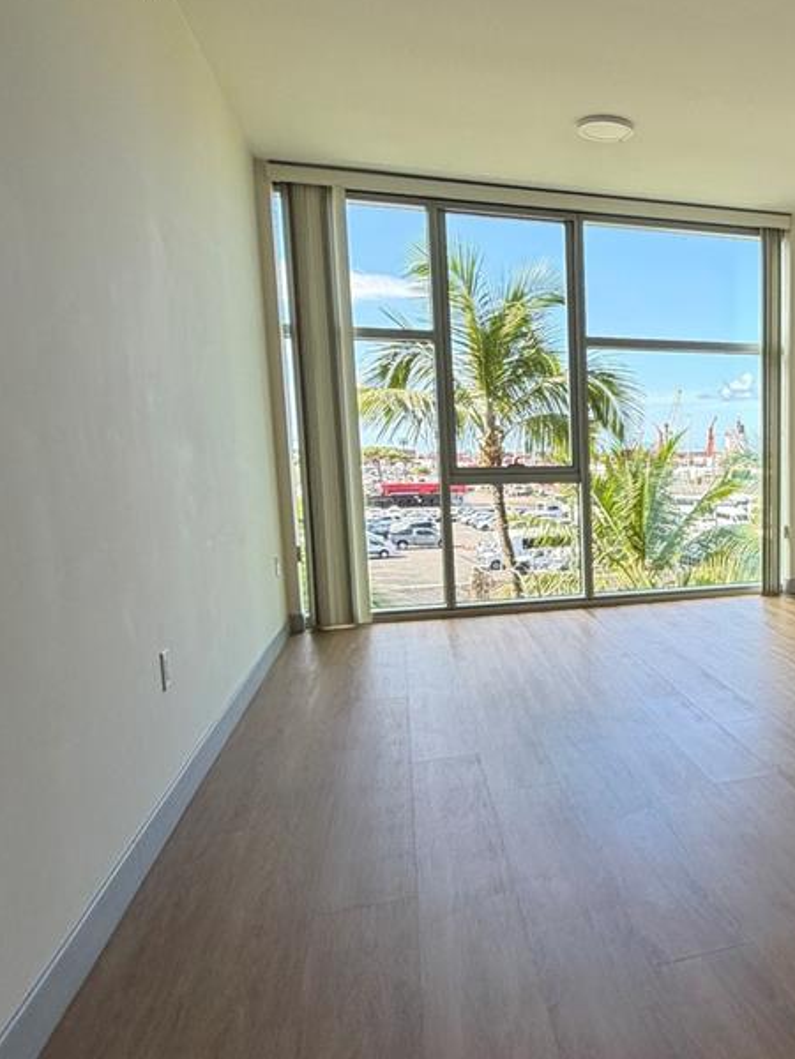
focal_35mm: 28
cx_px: 733
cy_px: 567
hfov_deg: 44.7
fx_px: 857
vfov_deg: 63.4
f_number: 2.2
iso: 125
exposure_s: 1/121
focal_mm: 2.22
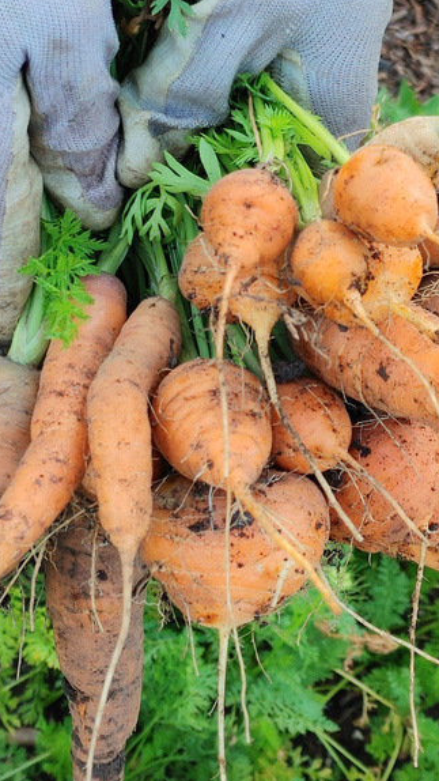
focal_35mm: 75
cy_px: 294
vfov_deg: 28.1
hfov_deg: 16.1
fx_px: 1552
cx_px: 230
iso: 50
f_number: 1.8
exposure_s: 1/60
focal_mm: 4.81
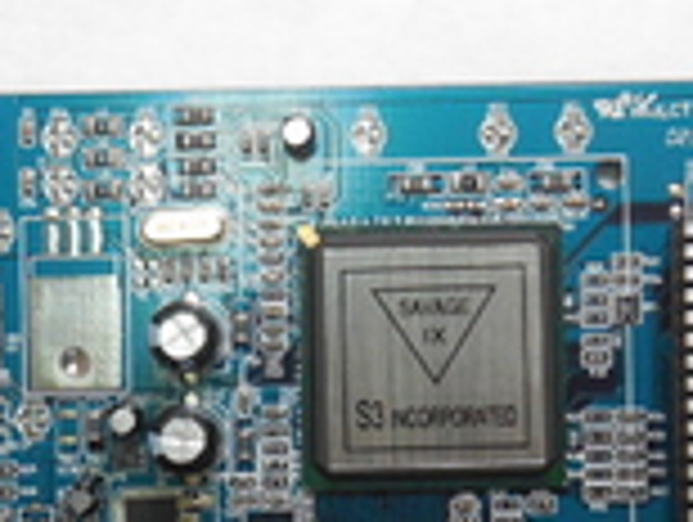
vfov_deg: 13.0
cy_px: 333
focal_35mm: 114
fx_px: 2286
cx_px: 310
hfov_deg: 17.2
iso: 800
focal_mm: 7.8
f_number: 4.5
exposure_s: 1/100
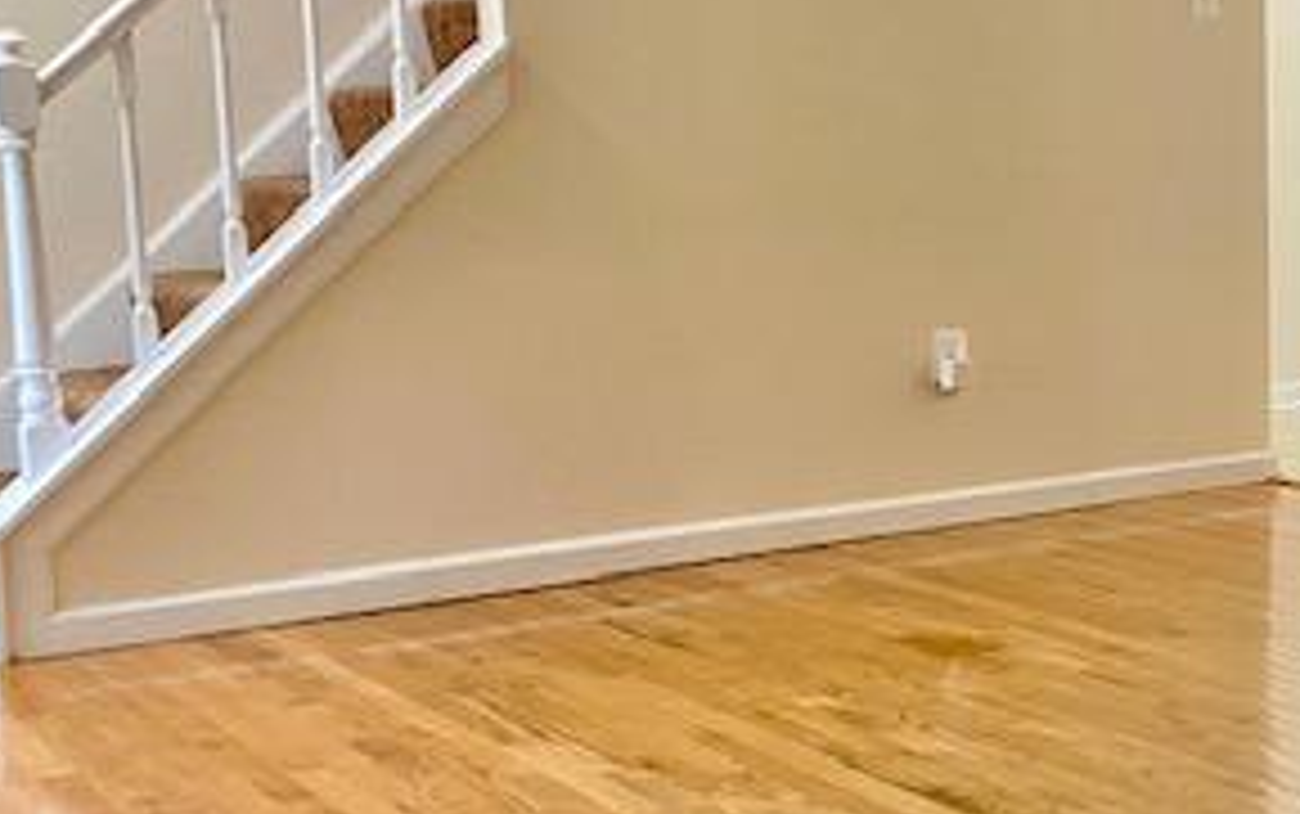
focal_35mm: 61
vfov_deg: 21.3
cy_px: 396
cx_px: 1260
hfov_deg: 31.3
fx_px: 2162
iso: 500
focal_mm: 4.25
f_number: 1.8
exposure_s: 1/30
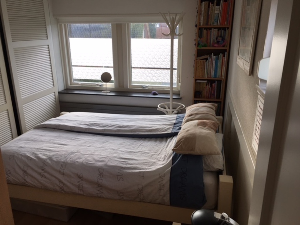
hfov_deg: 61.7
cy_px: 112
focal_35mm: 29
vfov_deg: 48.2
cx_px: 150
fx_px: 251
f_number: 2.2
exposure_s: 1/100
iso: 25
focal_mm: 4.15
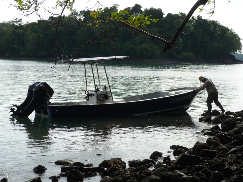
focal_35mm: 75
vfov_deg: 19.6
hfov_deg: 26.0
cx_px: 122
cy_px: 91
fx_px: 526
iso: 100
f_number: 4.1
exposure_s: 1/640
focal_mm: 12.3
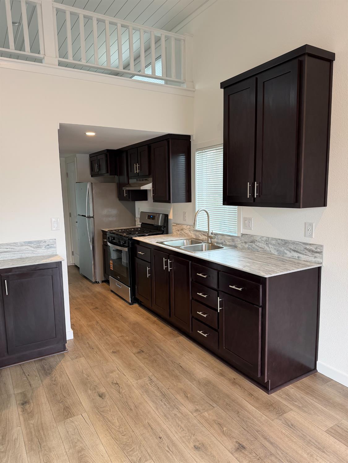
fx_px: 322
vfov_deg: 71.6
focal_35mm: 24
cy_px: 232
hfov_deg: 56.8
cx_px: 174
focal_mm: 6.76
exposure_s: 1/60
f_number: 1.78
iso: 160
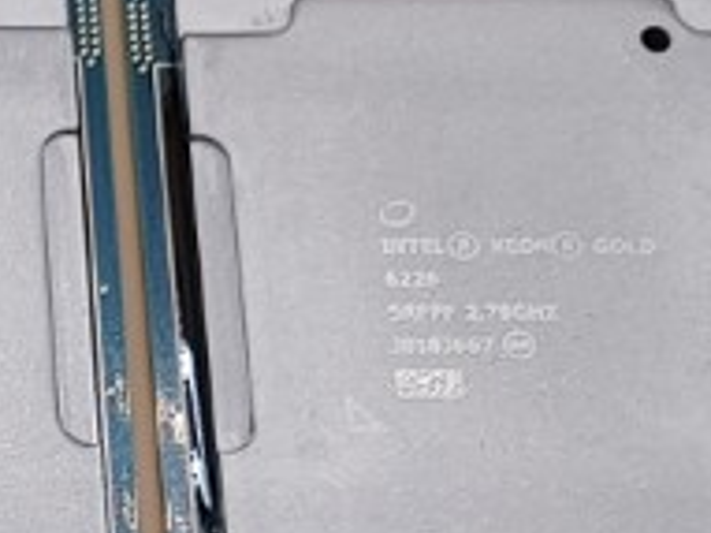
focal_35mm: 234
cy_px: 1100
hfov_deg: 7.9
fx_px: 4803
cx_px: -927
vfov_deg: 6.2
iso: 50
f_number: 1.8
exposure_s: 1/150
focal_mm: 4.36
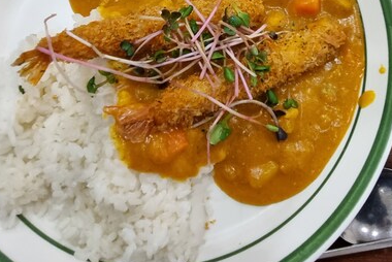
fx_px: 349
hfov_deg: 56.1
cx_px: 290
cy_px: 6
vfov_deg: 37.3
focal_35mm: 32
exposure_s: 1/60
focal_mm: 2.2
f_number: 2.2
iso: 400
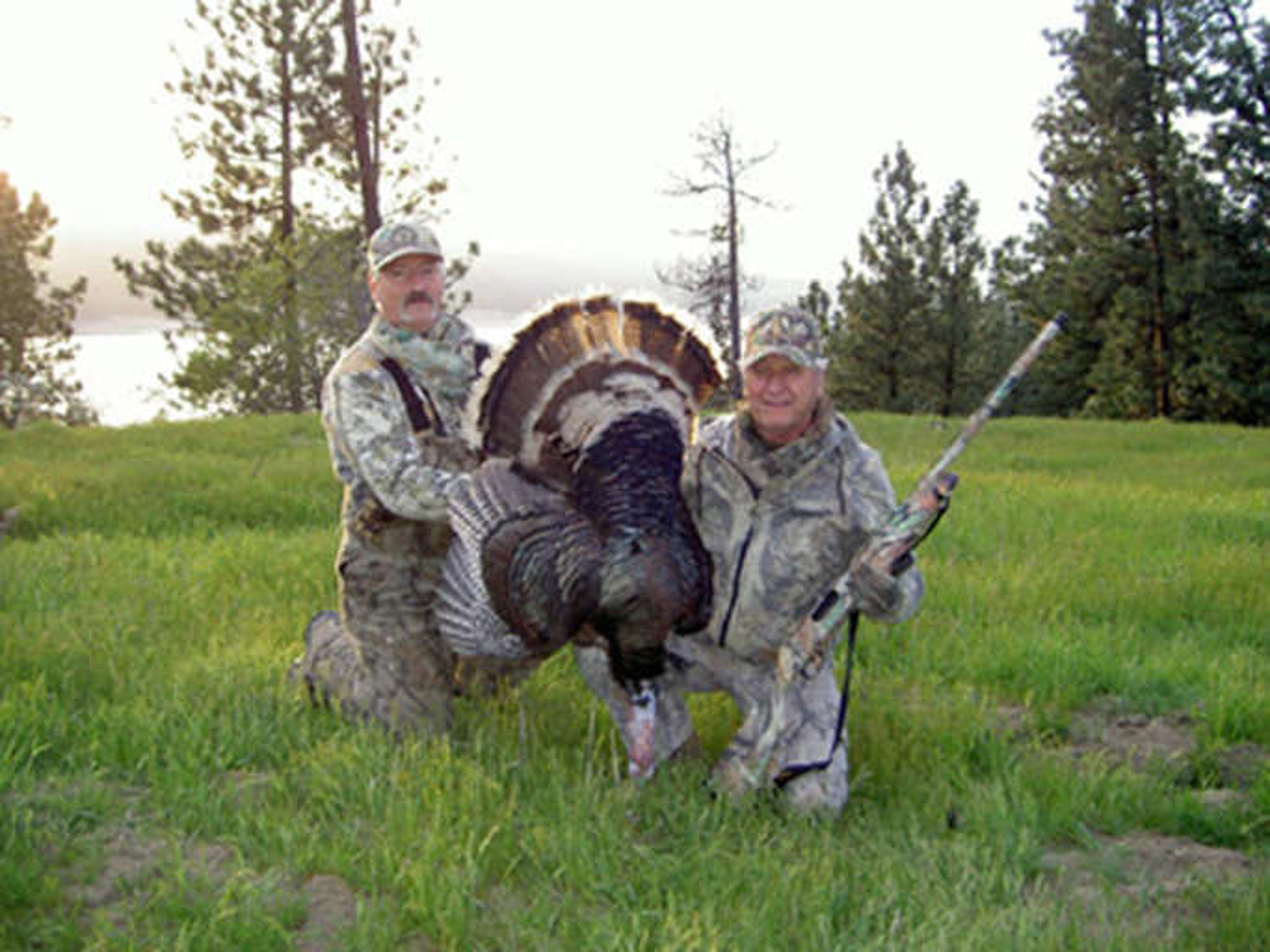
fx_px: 1431
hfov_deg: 47.9
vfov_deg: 36.8
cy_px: 476
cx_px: 635
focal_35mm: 39
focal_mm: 8
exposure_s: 1/60
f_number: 2.8
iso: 100
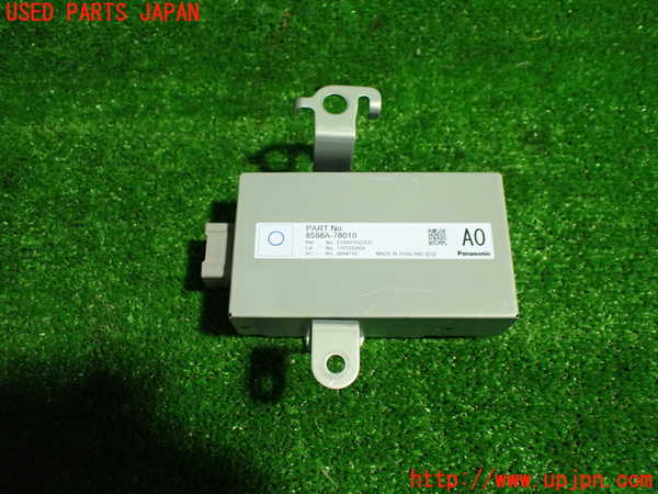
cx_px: 329
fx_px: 570
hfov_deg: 60.0
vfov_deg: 46.8
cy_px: 247
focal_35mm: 30
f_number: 2.3
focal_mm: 5.4
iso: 640
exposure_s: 1/125
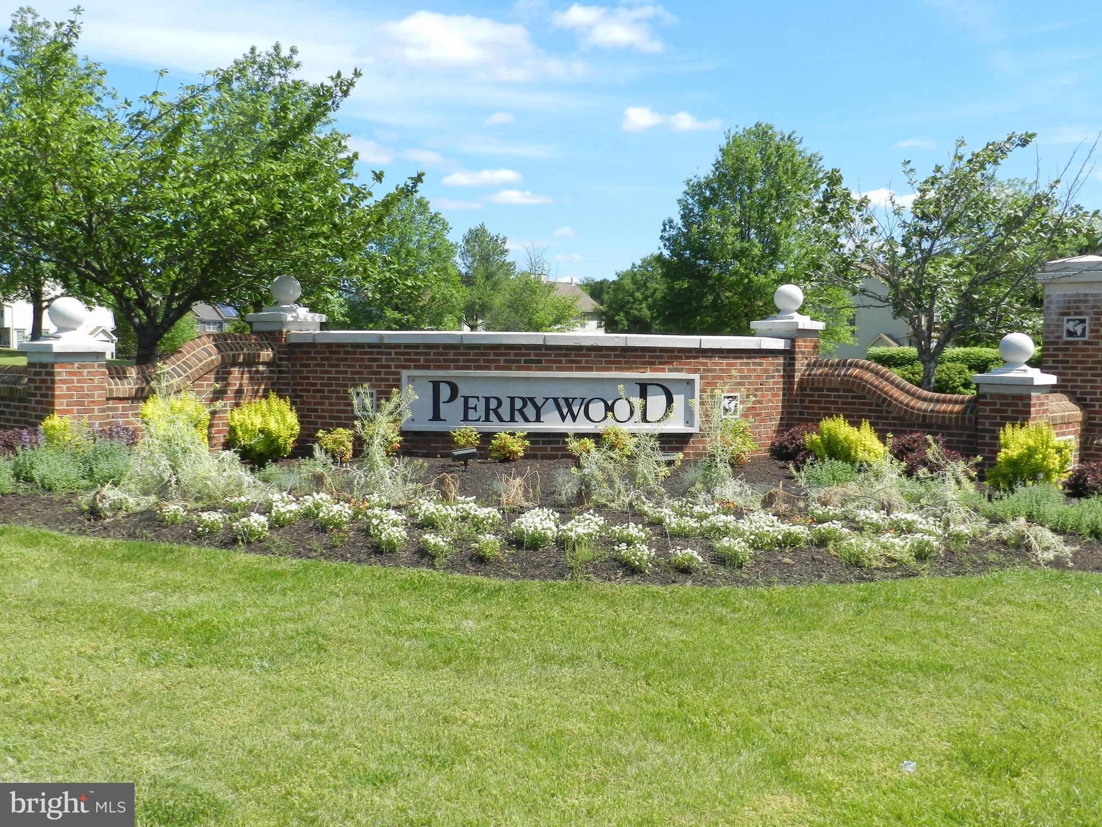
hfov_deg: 49.0
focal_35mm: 38
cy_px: 414
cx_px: 551
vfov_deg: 37.7
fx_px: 1210
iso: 160
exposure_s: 1/800
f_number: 4
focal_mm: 6.7
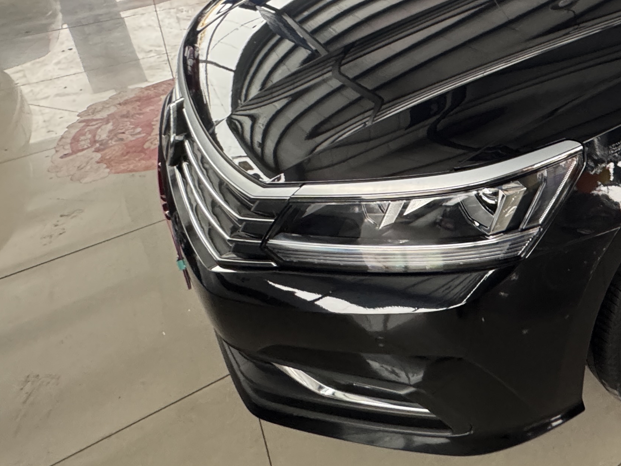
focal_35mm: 34
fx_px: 610
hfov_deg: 43.8
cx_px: 656
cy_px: 6
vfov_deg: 37.6
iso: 400
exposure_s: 1/60
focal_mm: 2.22
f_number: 2.2
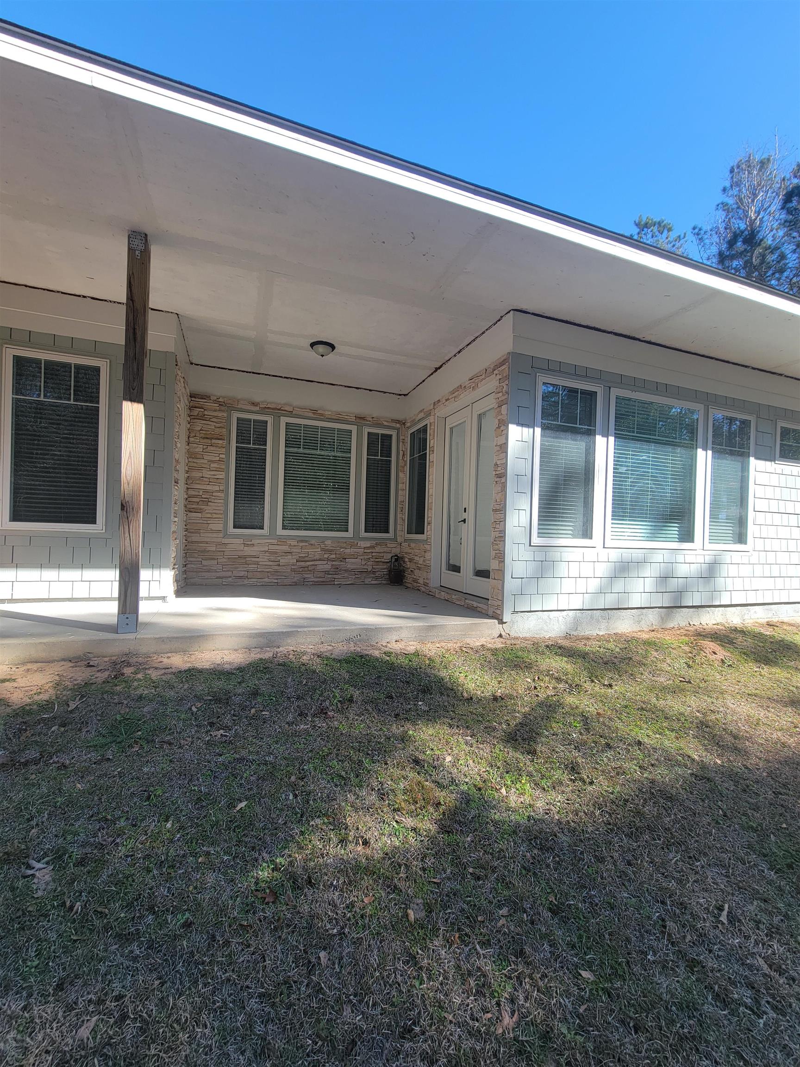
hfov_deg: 89.9
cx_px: 400
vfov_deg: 106.2
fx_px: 401
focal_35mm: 13
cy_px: 534
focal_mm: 2.2
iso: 50
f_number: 2.2
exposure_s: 1/468
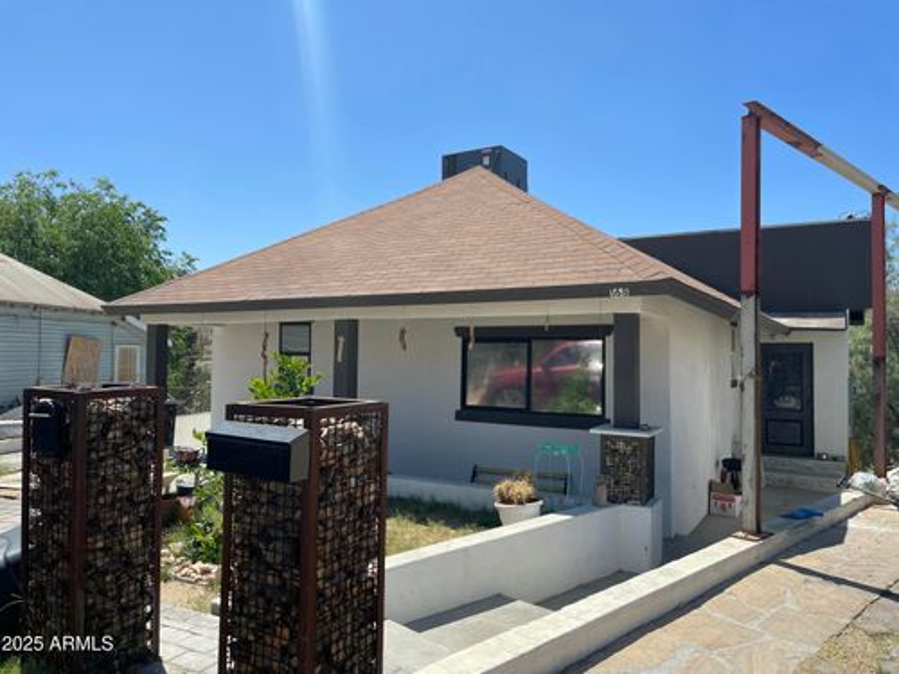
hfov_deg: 69.4
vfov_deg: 54.9
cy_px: 337
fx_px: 649
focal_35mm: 25
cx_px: 450
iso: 32
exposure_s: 1/3086
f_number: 1.6
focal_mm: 5.1
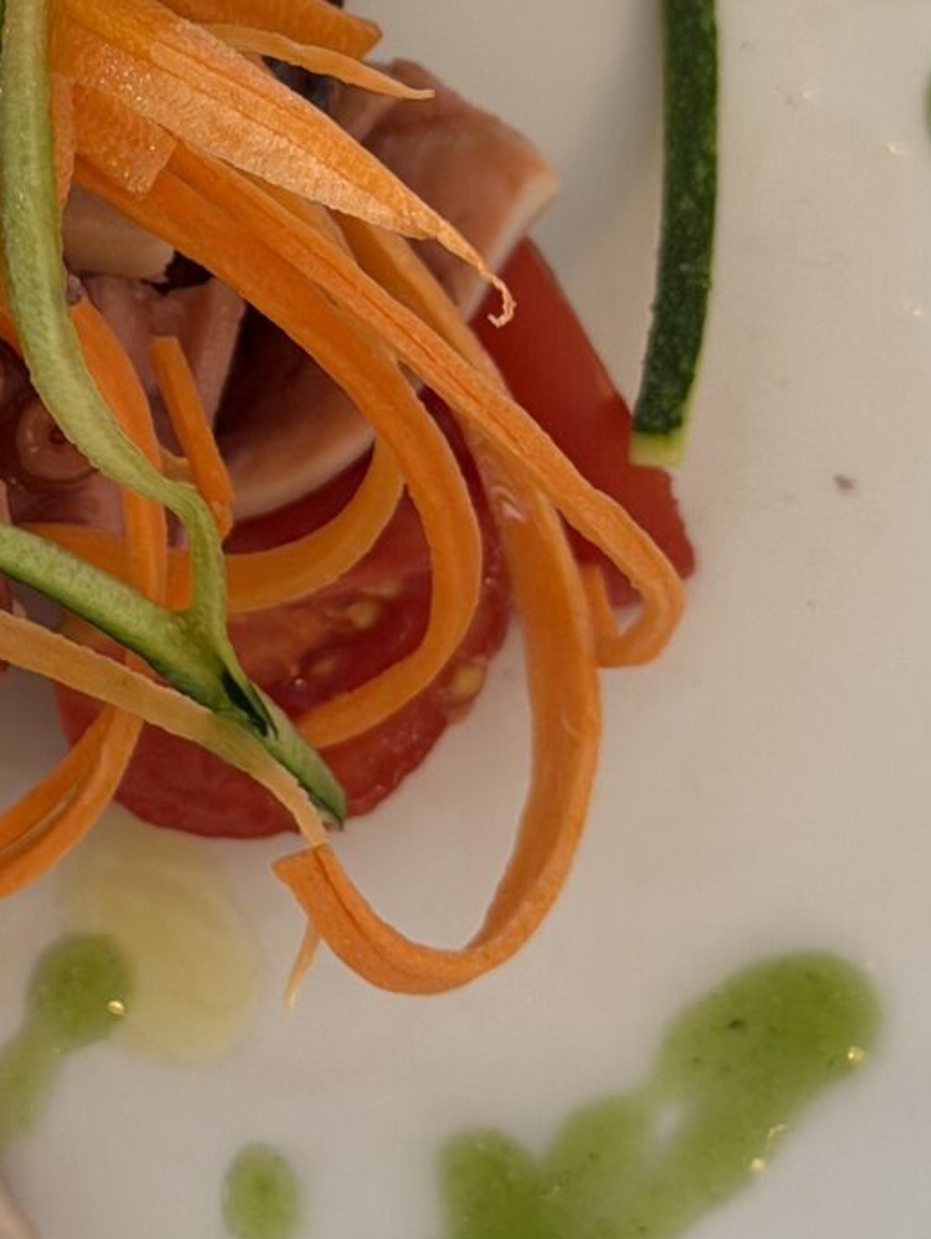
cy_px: 126
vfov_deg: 13.7
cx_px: -301
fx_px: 5123
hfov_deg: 10.2
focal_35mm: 143
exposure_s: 1/50
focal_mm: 6.76
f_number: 1.78
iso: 125
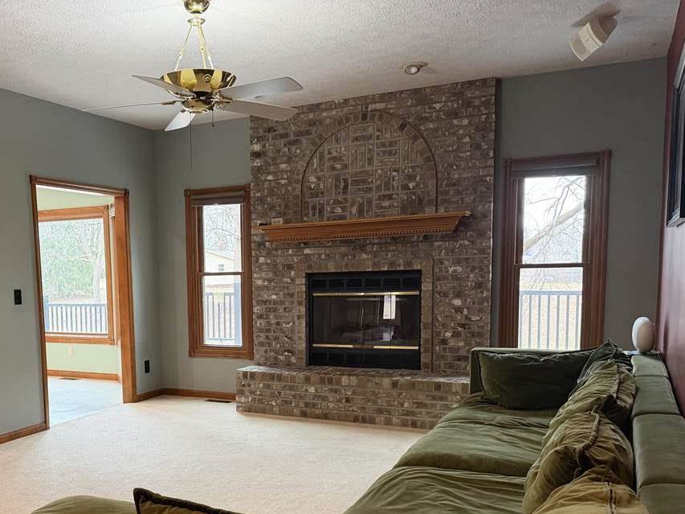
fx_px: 712
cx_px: 193
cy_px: 350
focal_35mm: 36
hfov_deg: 49.8
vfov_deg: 39.1
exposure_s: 1/60
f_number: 1.78
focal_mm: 6.76
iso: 250
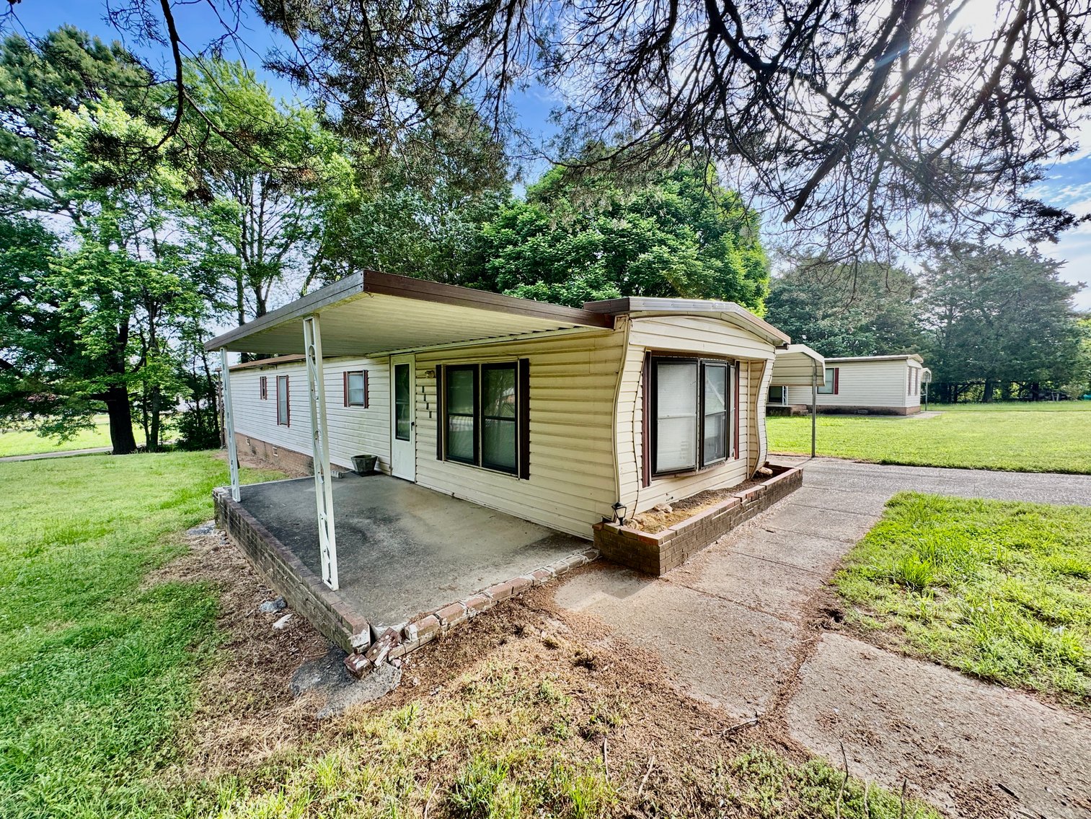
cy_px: 410
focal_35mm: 14
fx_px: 441
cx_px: 546
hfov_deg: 102.1
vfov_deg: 85.7
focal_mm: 2.22
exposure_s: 1/276
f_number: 2.2
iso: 40
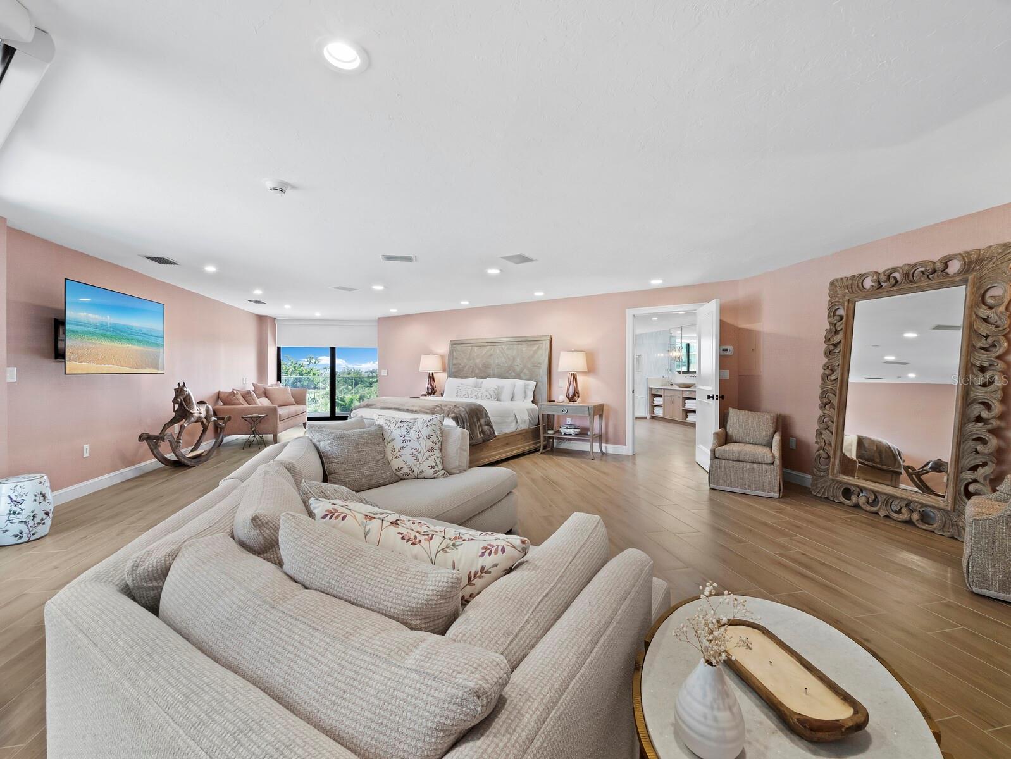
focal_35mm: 14
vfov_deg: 85.7
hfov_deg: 102.0
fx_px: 409
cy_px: 380
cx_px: 506
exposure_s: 1/1.67
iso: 400
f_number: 11
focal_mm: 7
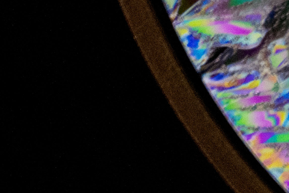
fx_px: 6083
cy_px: -228
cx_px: 760
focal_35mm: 758
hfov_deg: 2.7
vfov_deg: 1.8
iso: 3200
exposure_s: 1/250
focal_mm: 105
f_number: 8
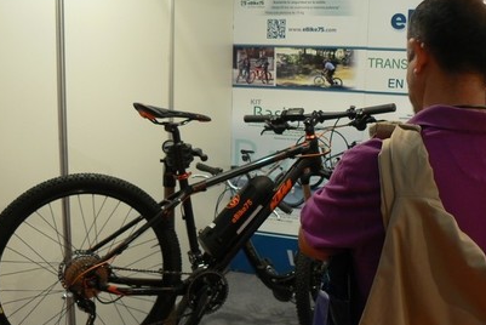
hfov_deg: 46.3
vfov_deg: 31.9
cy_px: 179
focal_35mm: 42
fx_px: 567
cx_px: 257
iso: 100
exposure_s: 1/20
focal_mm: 6
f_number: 2.8
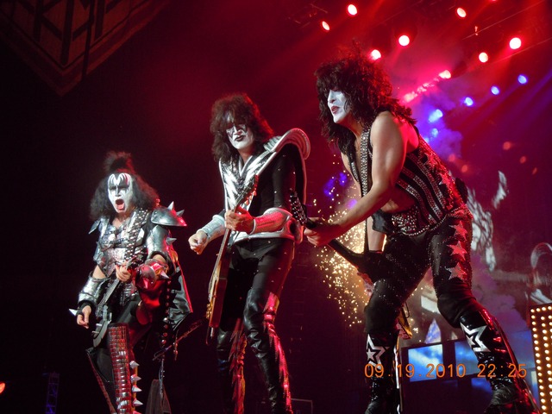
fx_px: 829
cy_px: 207
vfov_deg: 28.0
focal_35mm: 52
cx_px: 276
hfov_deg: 36.8
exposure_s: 1/160
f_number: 3.9
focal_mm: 9.3
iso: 500
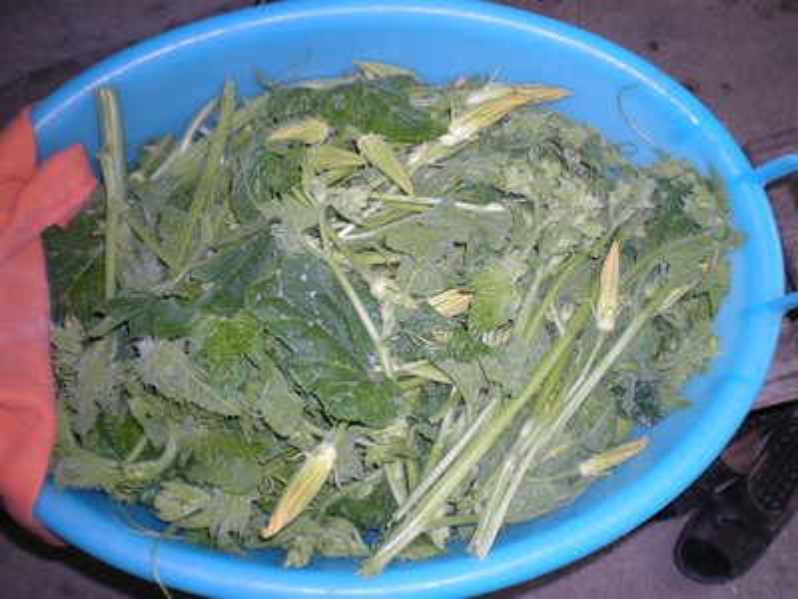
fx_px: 876
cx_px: 399
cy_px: 300
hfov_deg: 49.0
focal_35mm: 38
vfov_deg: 37.7
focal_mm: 6.3
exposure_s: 1/60
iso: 64
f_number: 3.1
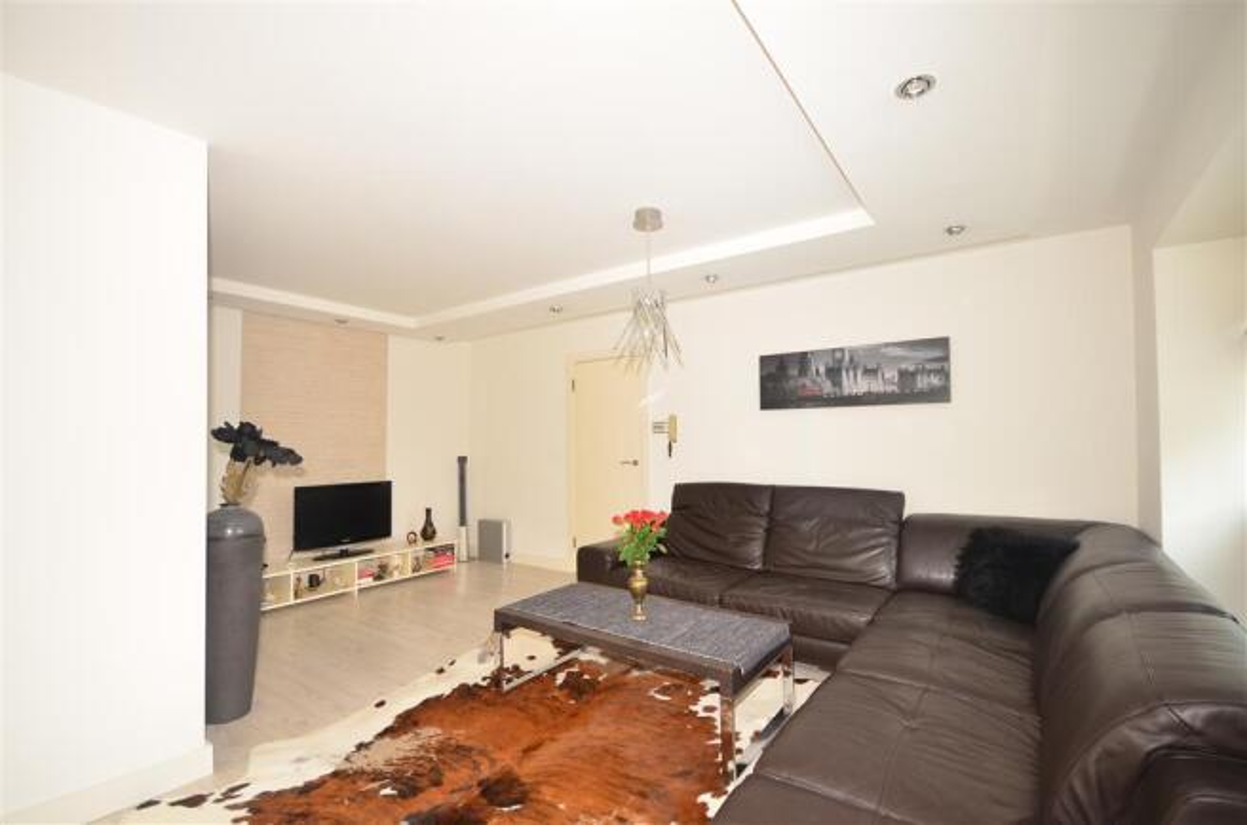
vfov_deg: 71.8
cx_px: 624
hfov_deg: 95.1
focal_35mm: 16
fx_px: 570
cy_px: 412
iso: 200
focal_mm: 11
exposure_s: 1/15
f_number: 5
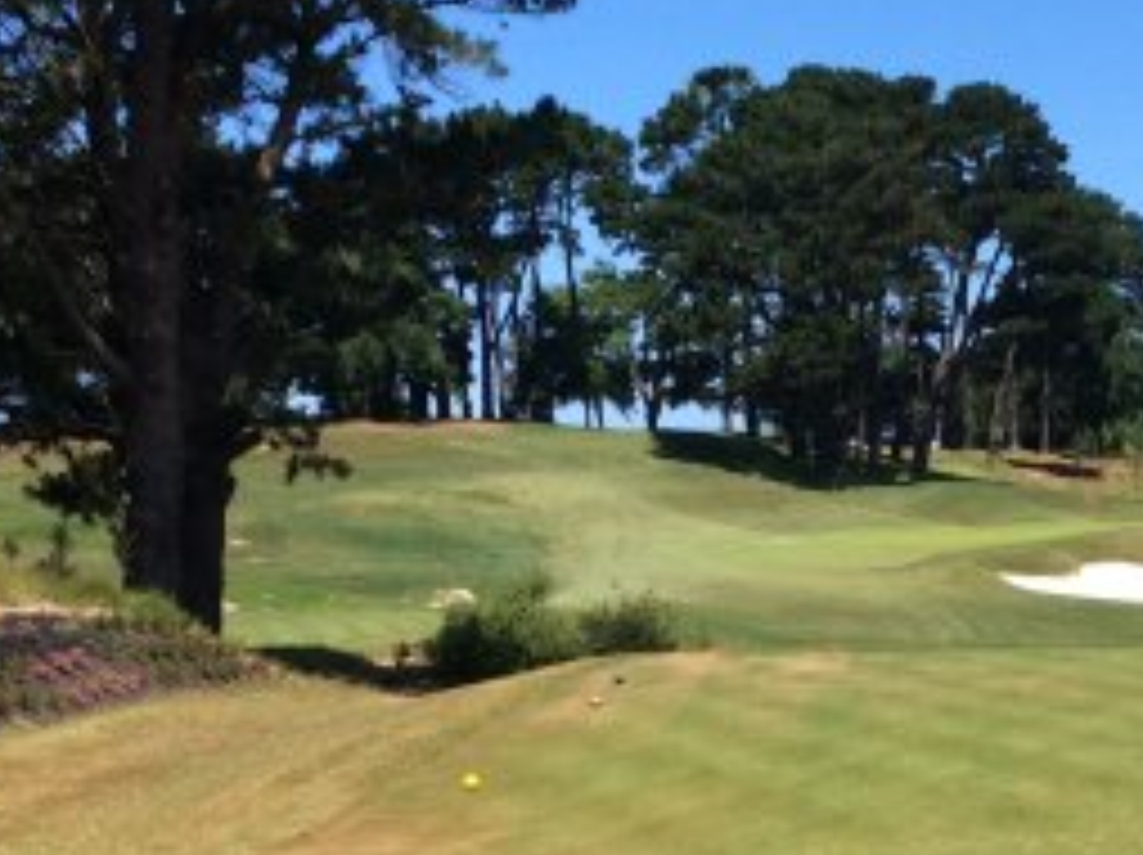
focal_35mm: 78
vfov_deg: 18.6
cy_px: 767
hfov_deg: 24.7
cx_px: 896
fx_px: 2573
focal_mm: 3.3
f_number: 2.4
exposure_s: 1/1192
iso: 32
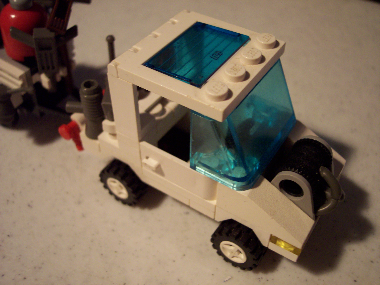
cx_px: 190
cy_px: 142
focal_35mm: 38
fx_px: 417
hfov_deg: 49.0
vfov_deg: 37.7
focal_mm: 8
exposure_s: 1/8
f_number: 2.8
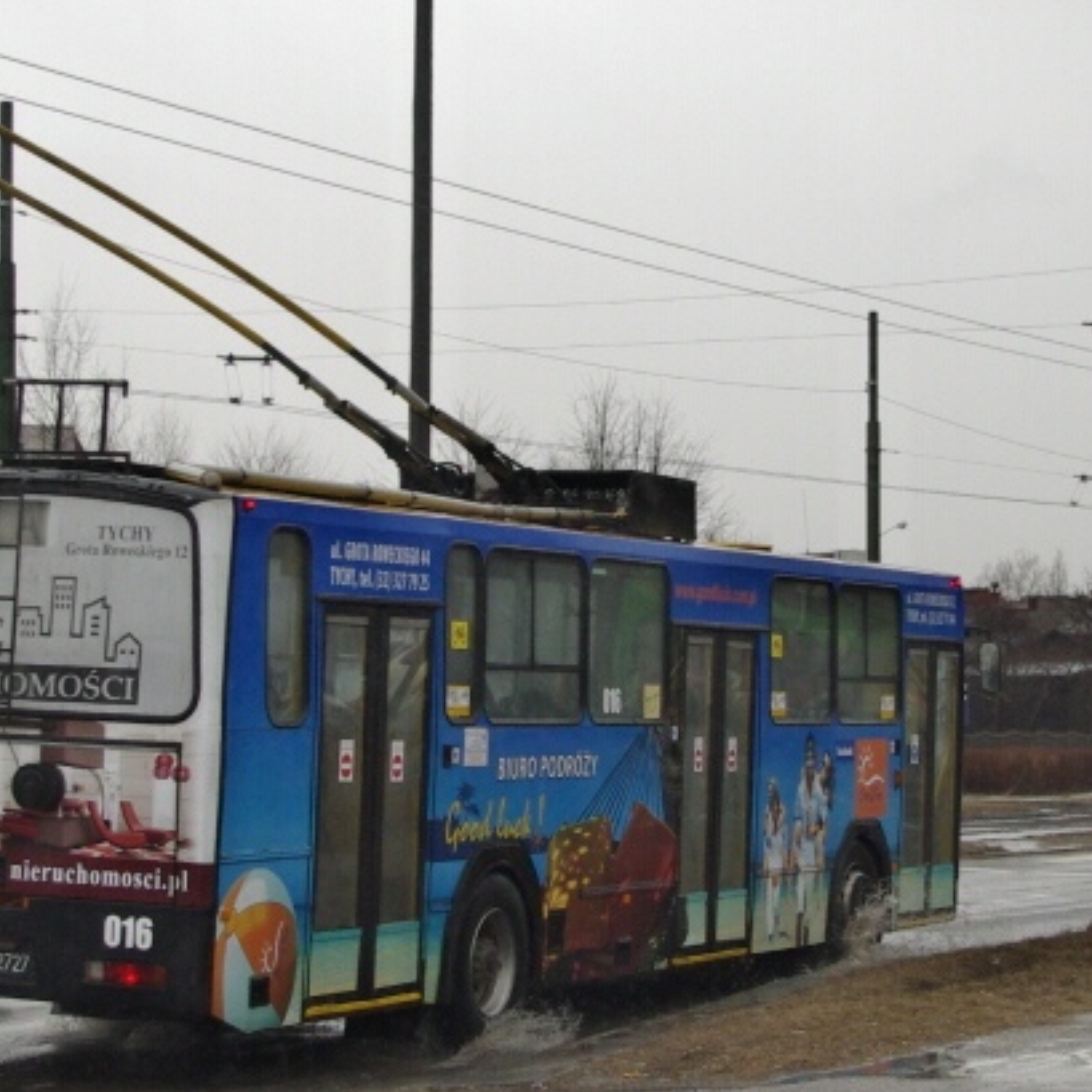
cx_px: 598
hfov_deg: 23.7
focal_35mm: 73
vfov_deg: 23.6
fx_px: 2605
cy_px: 400
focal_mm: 26.25
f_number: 4
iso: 400
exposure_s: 1/400
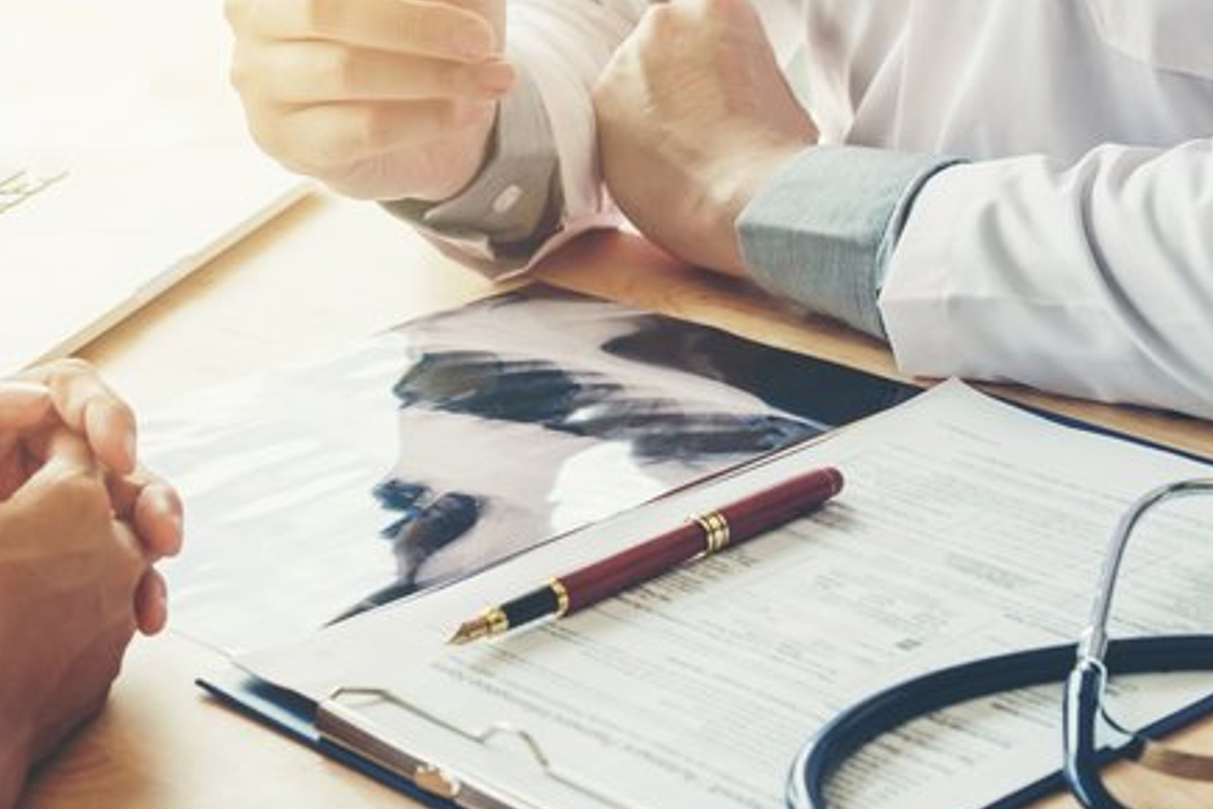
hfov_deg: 22.4
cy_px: 436
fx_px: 3067
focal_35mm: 91
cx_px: 520
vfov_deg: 15.0
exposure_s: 1/200
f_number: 4.5
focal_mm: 32.9
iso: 200
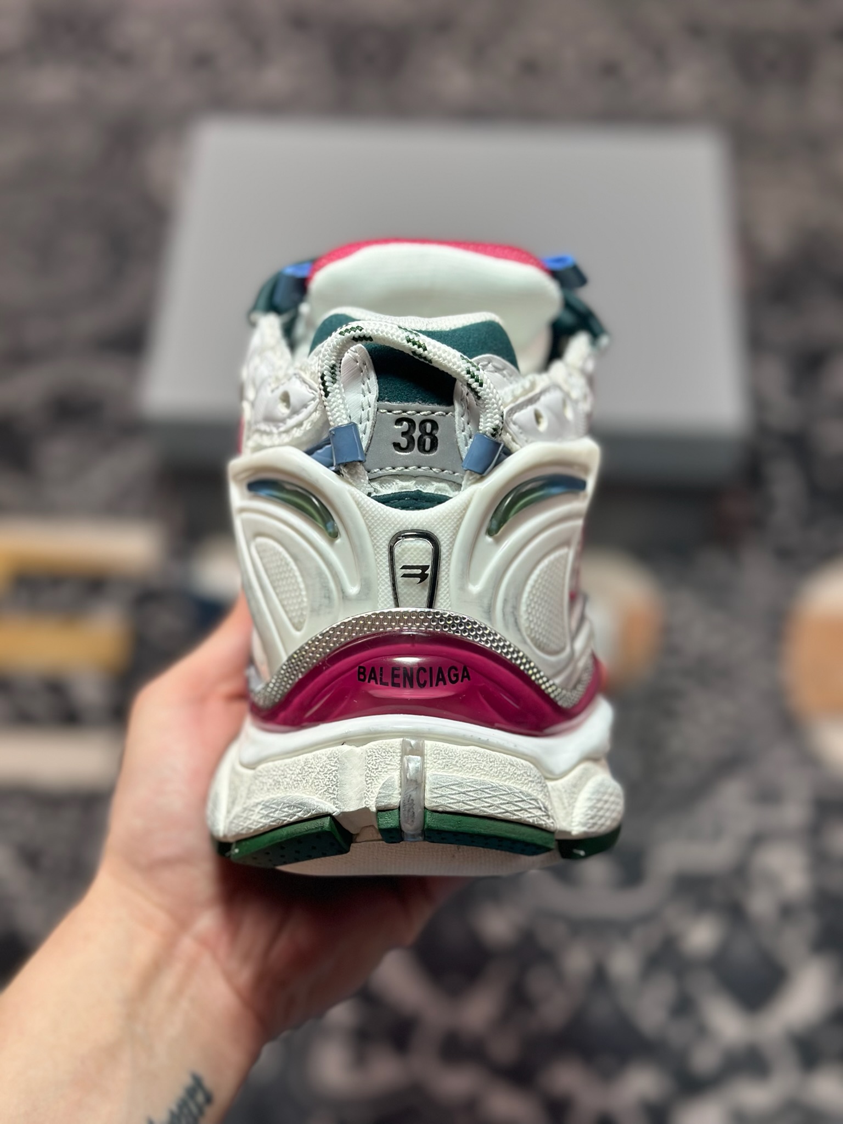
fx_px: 1559
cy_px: 562
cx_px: 422
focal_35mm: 48
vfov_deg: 39.7
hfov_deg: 30.3
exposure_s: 1/594
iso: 80
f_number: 1.78
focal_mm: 6.86
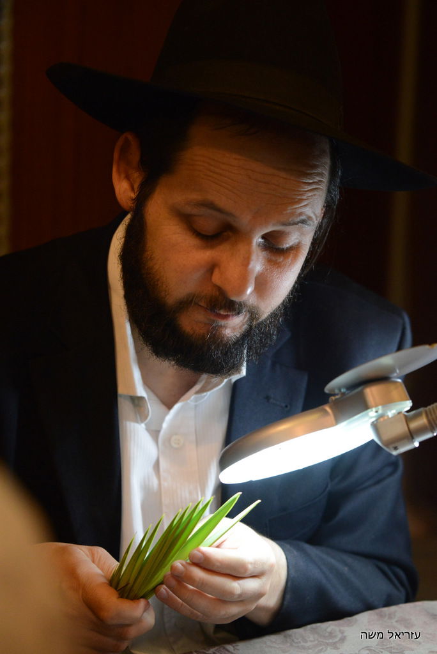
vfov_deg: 20.4
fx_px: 1818
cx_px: 218
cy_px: 327
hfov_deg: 13.7
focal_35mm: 100
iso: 4000
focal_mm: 100
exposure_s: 1/400
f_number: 4
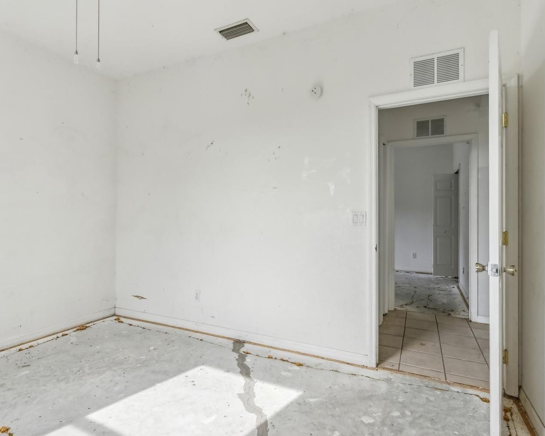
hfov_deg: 83.2
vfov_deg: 70.9
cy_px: 216
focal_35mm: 19
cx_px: 261
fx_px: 307
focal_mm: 16
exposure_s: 1/250
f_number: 8
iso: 400
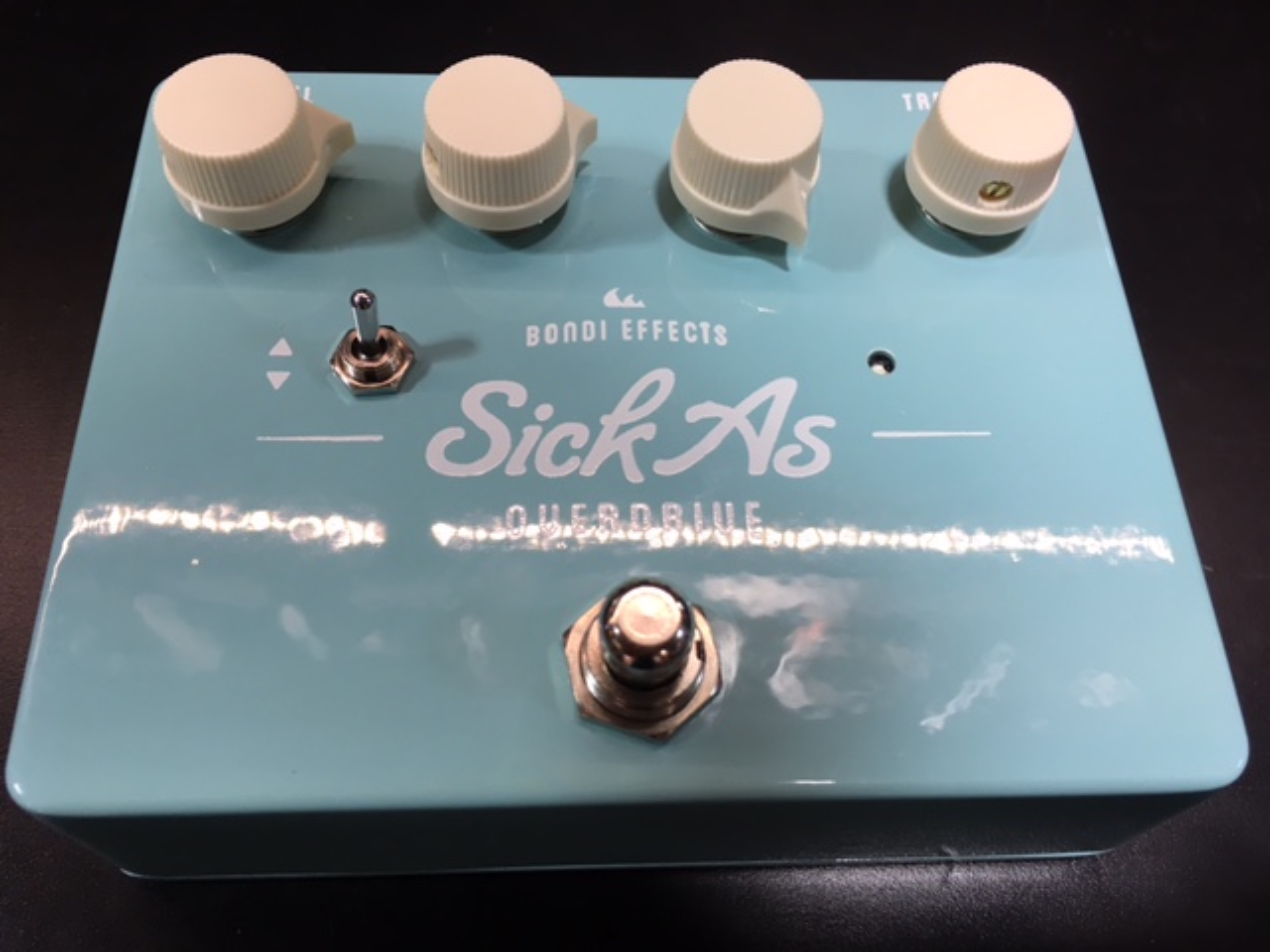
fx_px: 1064
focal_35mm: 29
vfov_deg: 48.2
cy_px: 476
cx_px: 635
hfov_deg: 61.7
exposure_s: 1/40
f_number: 2.2
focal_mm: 4.15
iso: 25
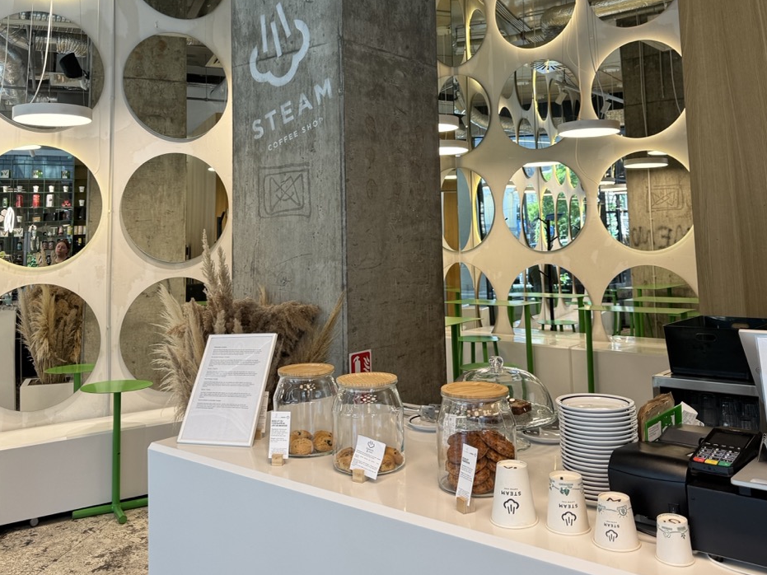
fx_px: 731
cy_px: 160
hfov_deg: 55.4
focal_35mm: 33
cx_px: 377
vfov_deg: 41.9
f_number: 1.78
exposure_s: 1/177
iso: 64
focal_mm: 6.76
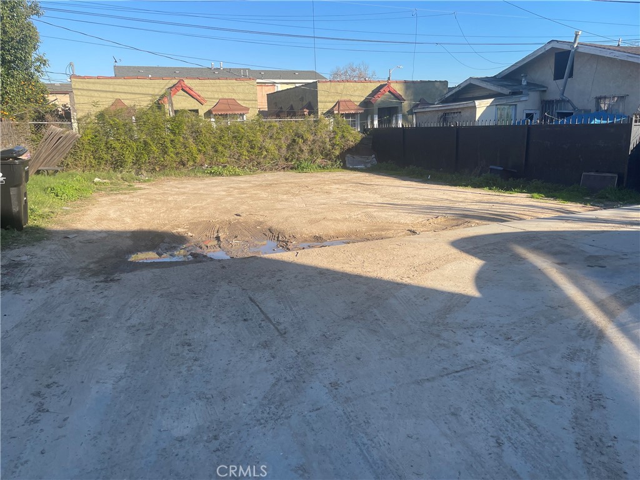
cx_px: 320
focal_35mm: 26
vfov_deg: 53.1
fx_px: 481
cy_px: 240
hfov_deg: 67.3
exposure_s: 1/1667
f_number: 1.6
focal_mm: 4.2
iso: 32
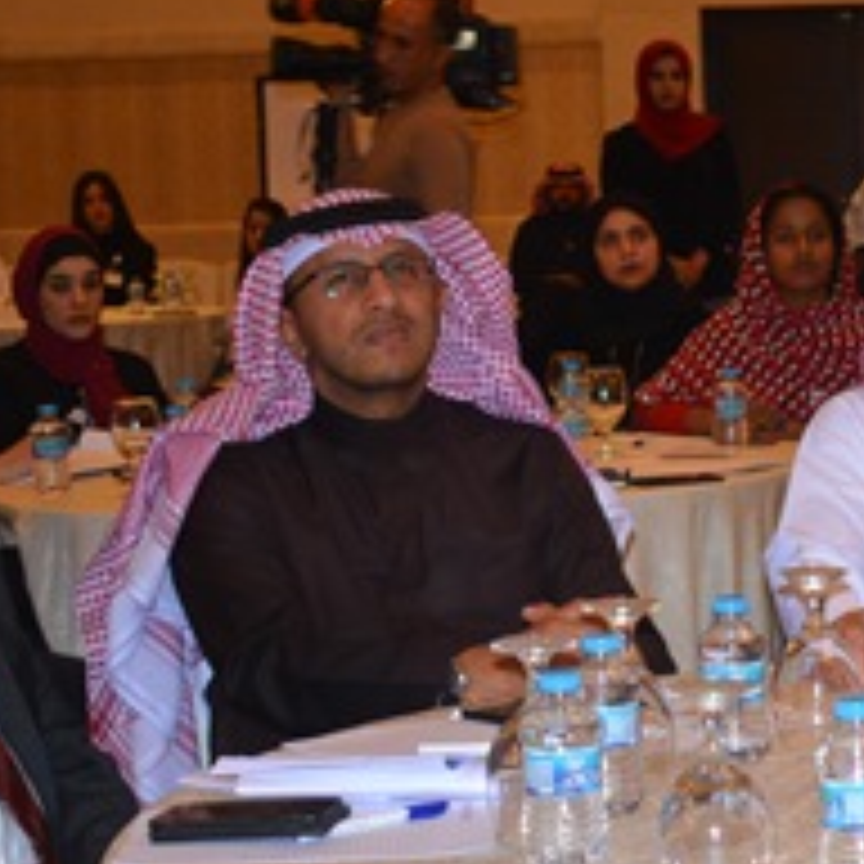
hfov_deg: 16.0
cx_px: 981
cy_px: 441
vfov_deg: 16.6
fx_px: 2965
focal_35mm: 105
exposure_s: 1/60
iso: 500
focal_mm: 22
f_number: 3.8
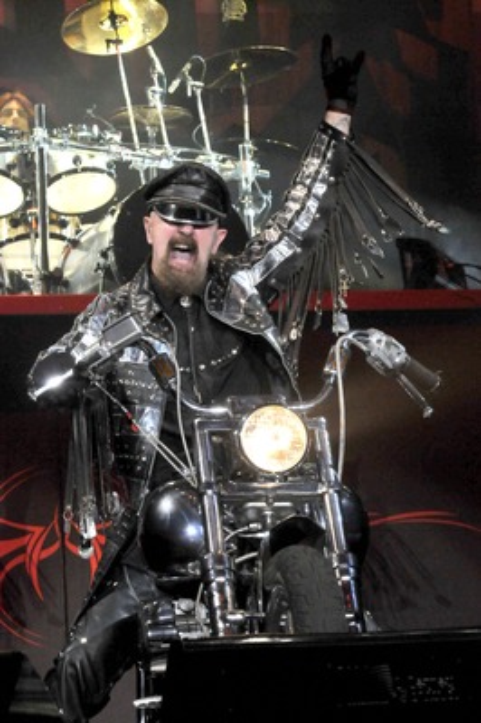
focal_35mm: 123
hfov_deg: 11.1
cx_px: 240
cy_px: 362
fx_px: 2469
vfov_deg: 16.7
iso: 2000
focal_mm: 82
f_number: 6.3
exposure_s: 1/400
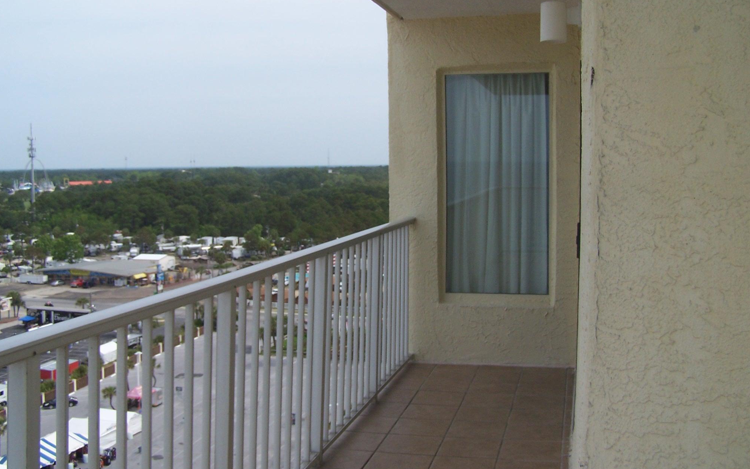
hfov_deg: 48.2
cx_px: 380
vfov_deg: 31.2
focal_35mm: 41
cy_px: 211
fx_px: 838
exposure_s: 1/750
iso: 80
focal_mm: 6.3
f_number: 4
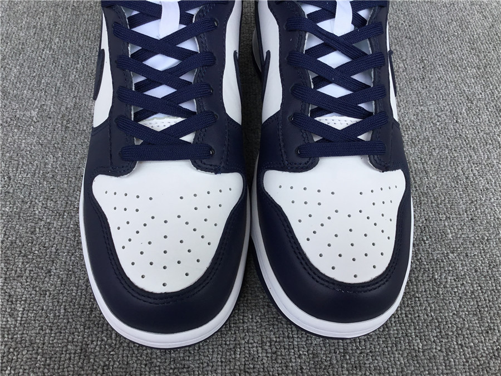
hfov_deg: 58.4
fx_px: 449
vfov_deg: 45.4
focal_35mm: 31
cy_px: 188
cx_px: 250
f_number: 2.4
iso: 25
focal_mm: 3.3
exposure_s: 1/440
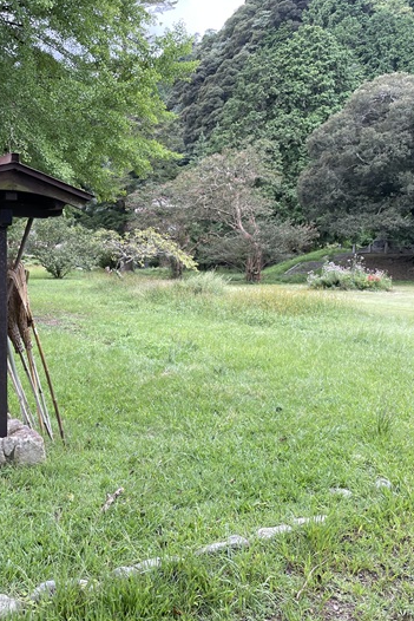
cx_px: 157
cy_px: 307
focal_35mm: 37
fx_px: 638
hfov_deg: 35.8
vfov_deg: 51.9
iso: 32
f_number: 1.6
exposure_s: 1/121
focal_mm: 4.2
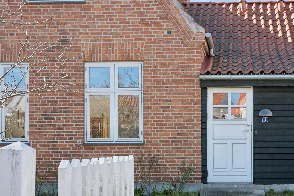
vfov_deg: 27.3
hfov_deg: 39.3
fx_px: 400
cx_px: 221
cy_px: 139
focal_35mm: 49
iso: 160
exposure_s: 1/250
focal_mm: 30
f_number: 6.3
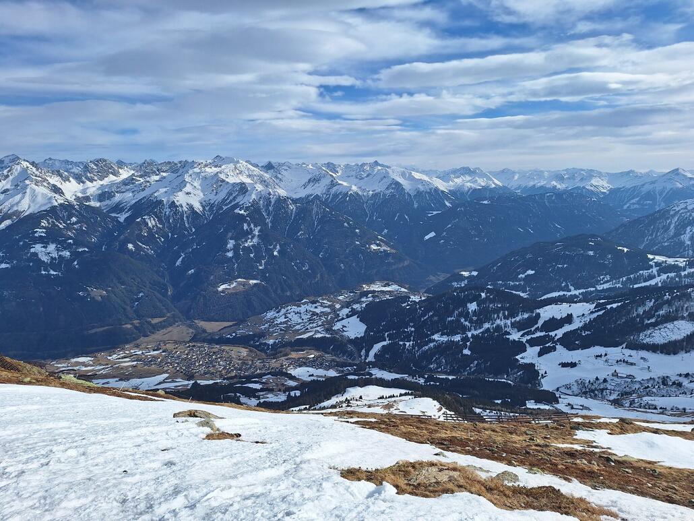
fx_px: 461
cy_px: 260
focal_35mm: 23
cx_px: 347
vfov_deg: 58.9
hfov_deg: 73.9
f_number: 1.8
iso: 40
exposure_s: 1/6494
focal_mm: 5.54
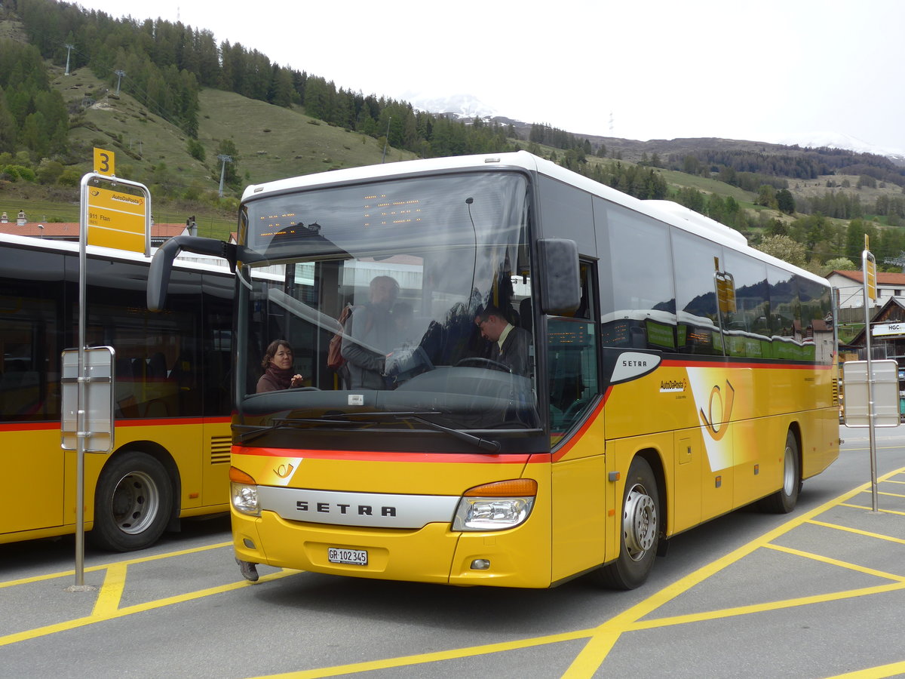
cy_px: 340
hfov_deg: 45.8
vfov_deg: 35.1
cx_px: 452
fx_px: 1072
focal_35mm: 41
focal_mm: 8.4
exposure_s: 1/1000
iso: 80
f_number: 2.8
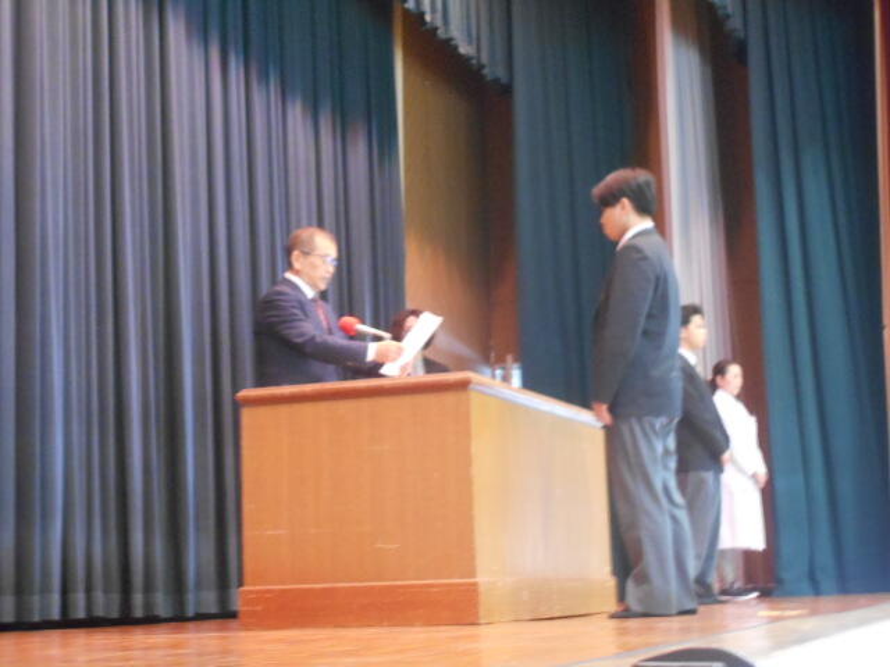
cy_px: 334
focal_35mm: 66
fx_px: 1697
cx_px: 445
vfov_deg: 22.3
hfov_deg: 29.4
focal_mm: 11.6
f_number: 5.3
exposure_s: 1/5
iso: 800
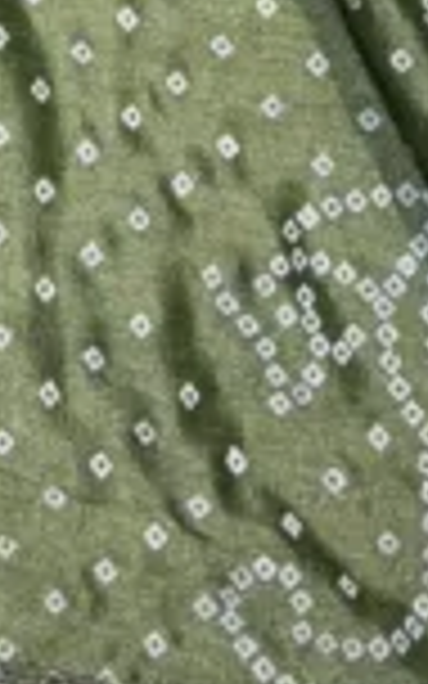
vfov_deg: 10.4
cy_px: -1145
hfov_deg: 7.8
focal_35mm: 163
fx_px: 3042
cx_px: -347
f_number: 1.6
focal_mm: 5.96
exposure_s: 1/128
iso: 32
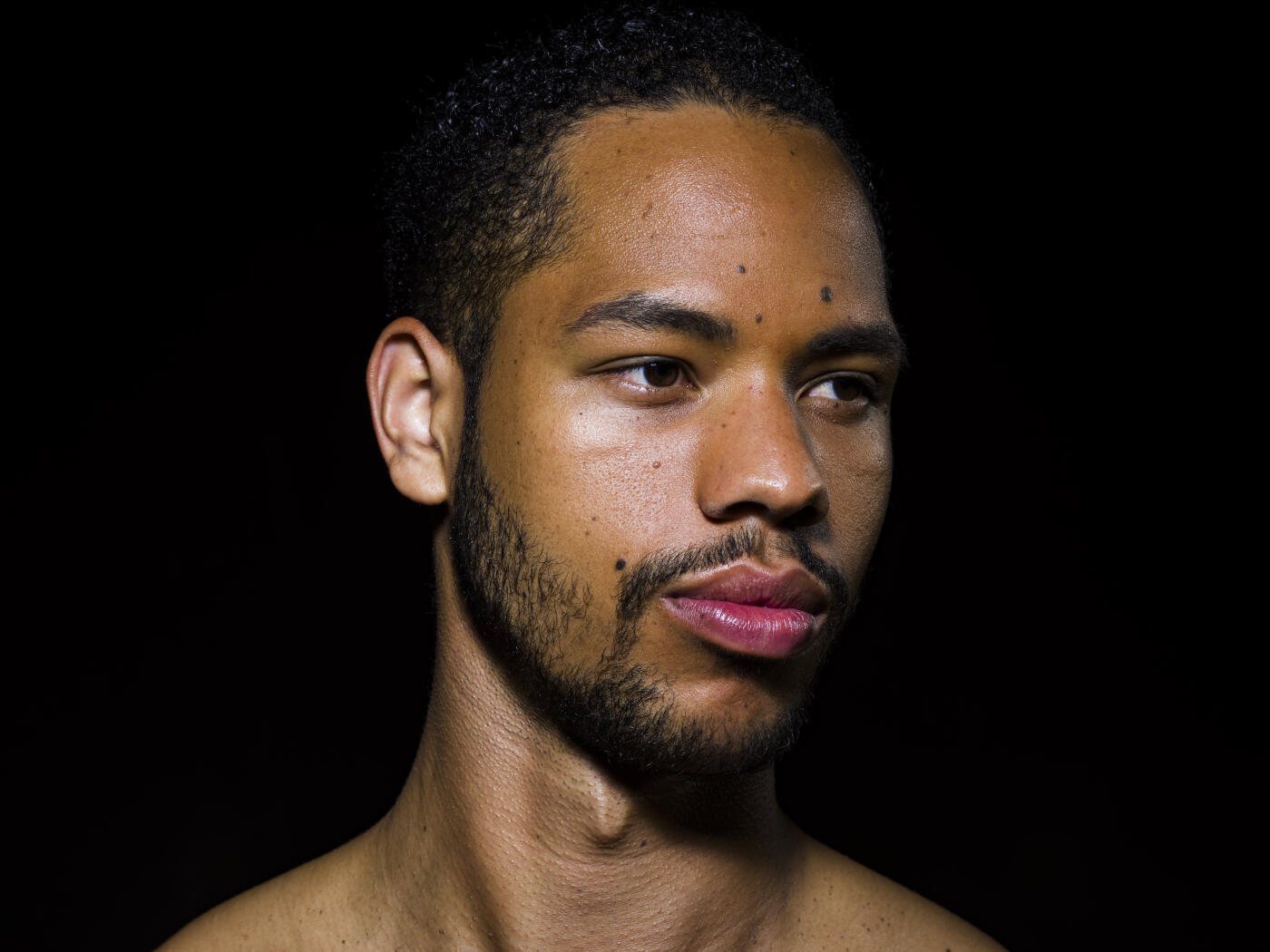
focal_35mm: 77
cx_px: 635
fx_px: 2825
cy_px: 476
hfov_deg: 25.3
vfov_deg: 19.1
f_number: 16
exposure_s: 1/250
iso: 64
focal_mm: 120
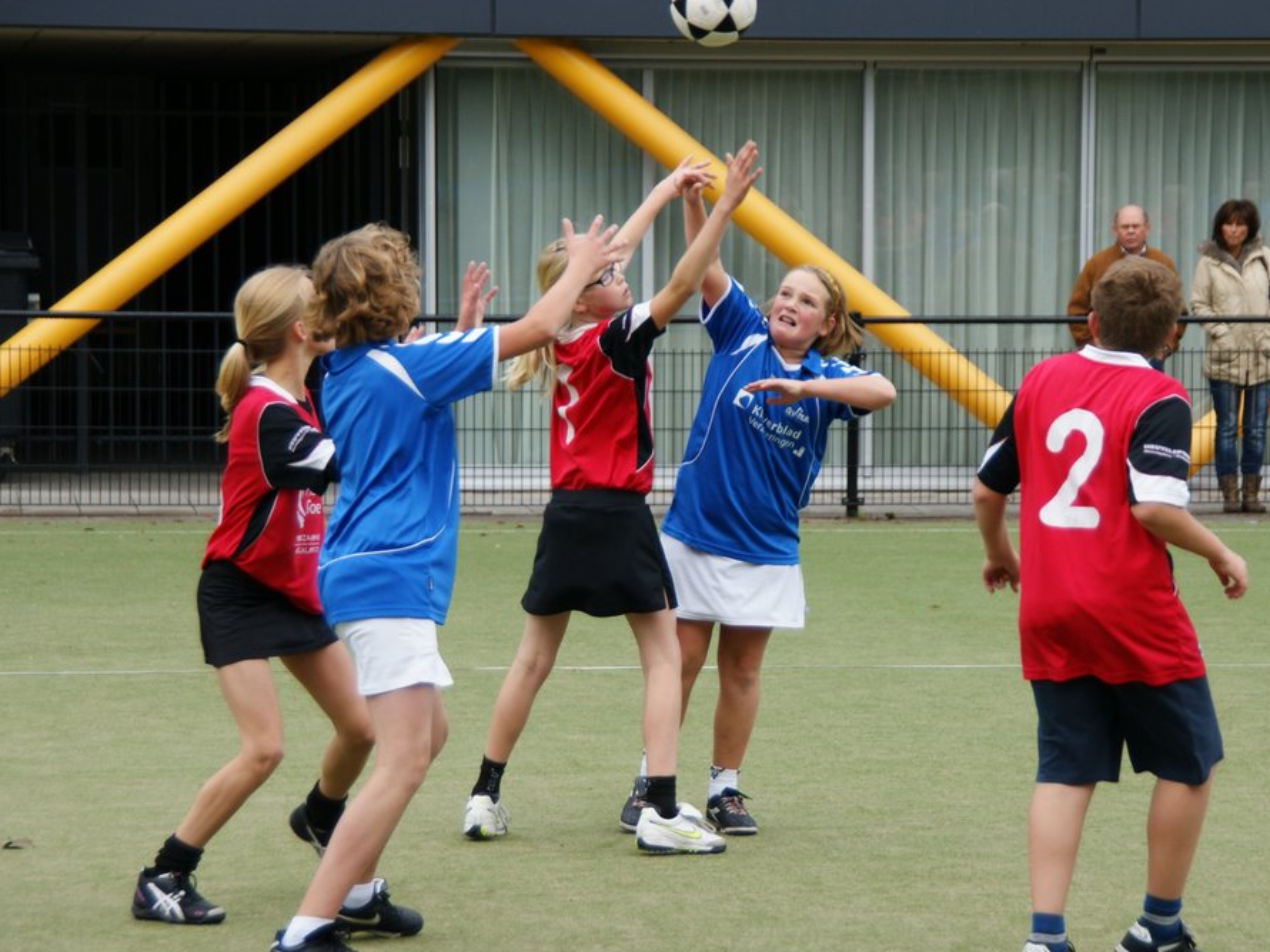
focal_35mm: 175
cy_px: 482
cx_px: 763
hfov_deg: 11.3
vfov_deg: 8.5
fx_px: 6419
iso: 200
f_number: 5.6
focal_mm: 90
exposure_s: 1/320
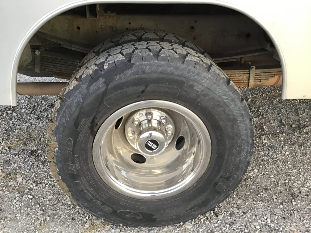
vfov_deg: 45.5
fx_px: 279
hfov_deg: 58.3
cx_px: 156
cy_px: 116
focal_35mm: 31
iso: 40
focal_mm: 3.3
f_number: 2.4
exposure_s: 1/30
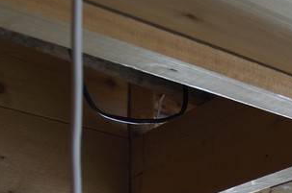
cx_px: 721
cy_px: 449
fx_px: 769
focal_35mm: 95
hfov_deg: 14.0
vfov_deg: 11.9
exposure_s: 1
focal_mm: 12
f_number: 5.6
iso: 100
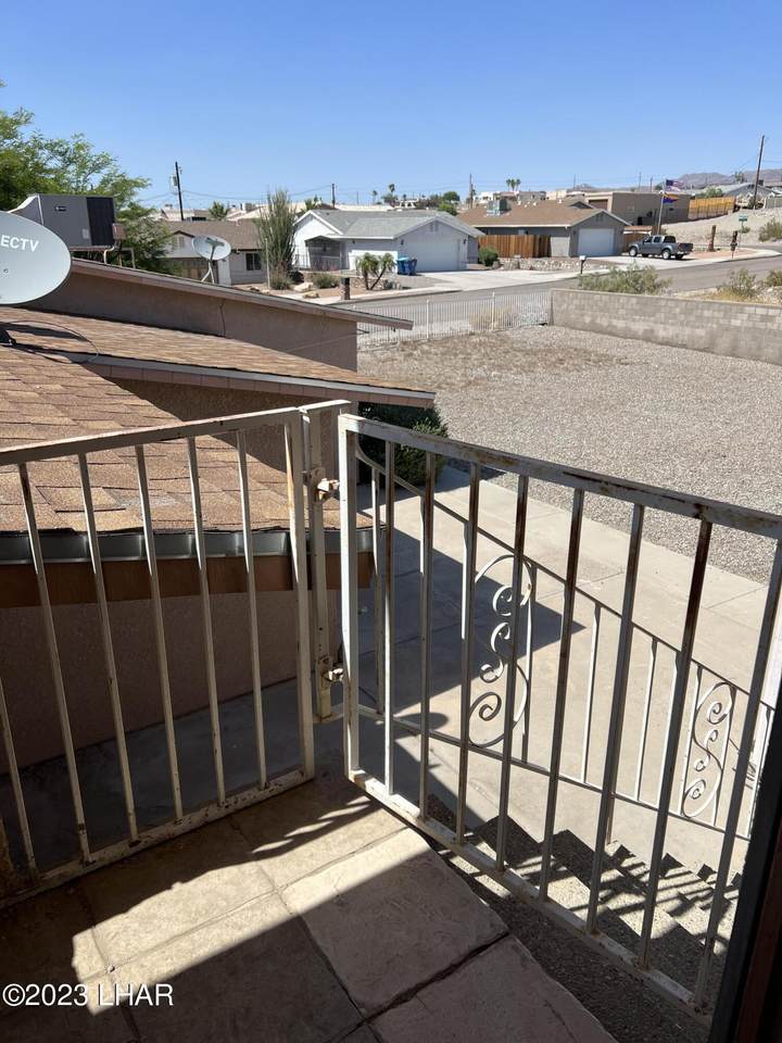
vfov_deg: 67.3
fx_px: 783
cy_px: 522
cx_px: 391
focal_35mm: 26
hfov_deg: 53.1
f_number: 1.5
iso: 50
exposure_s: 1/5319
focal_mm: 5.7
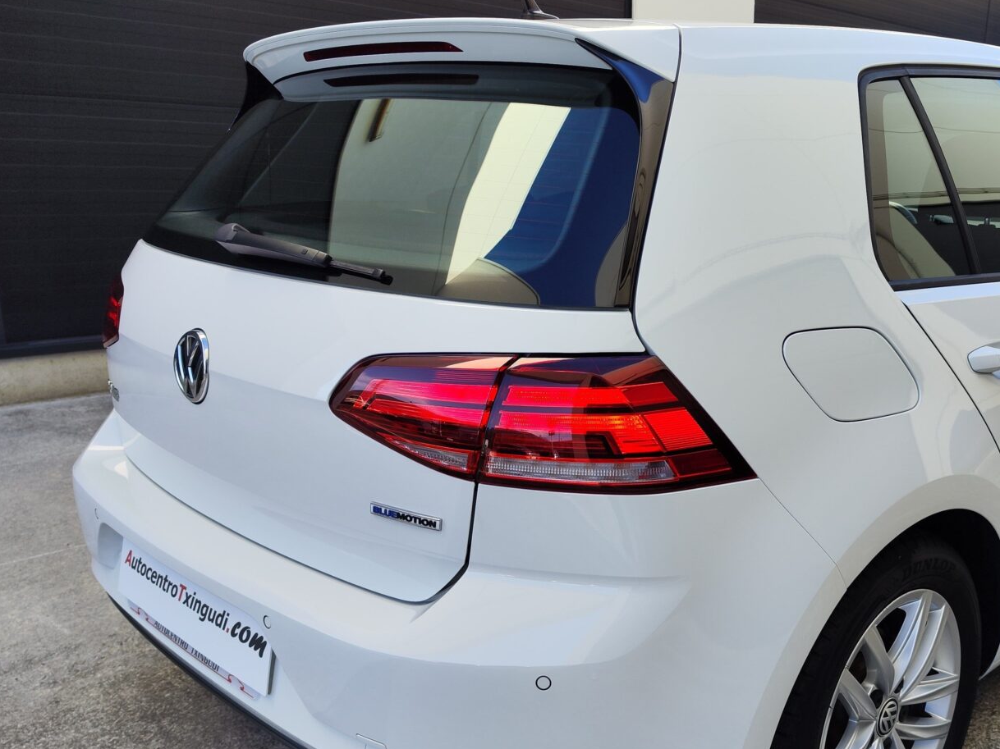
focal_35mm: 34
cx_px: 721
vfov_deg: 41.6
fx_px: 982
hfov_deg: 52.1
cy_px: 453
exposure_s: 1/319
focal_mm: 7.01
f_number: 1.69
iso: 50
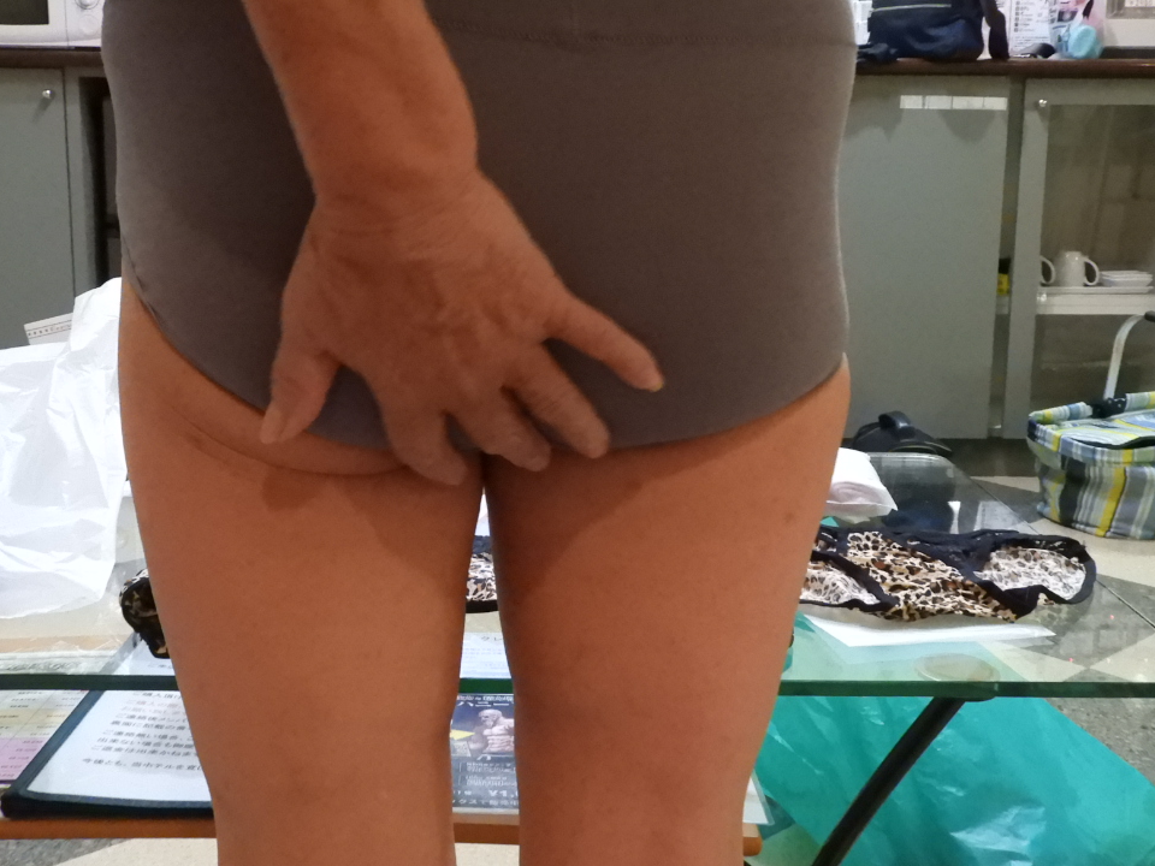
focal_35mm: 40
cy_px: 404
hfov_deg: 46.8
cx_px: 545
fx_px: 1335
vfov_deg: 35.9
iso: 1400
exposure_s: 1/30
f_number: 3.3
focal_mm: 4.3
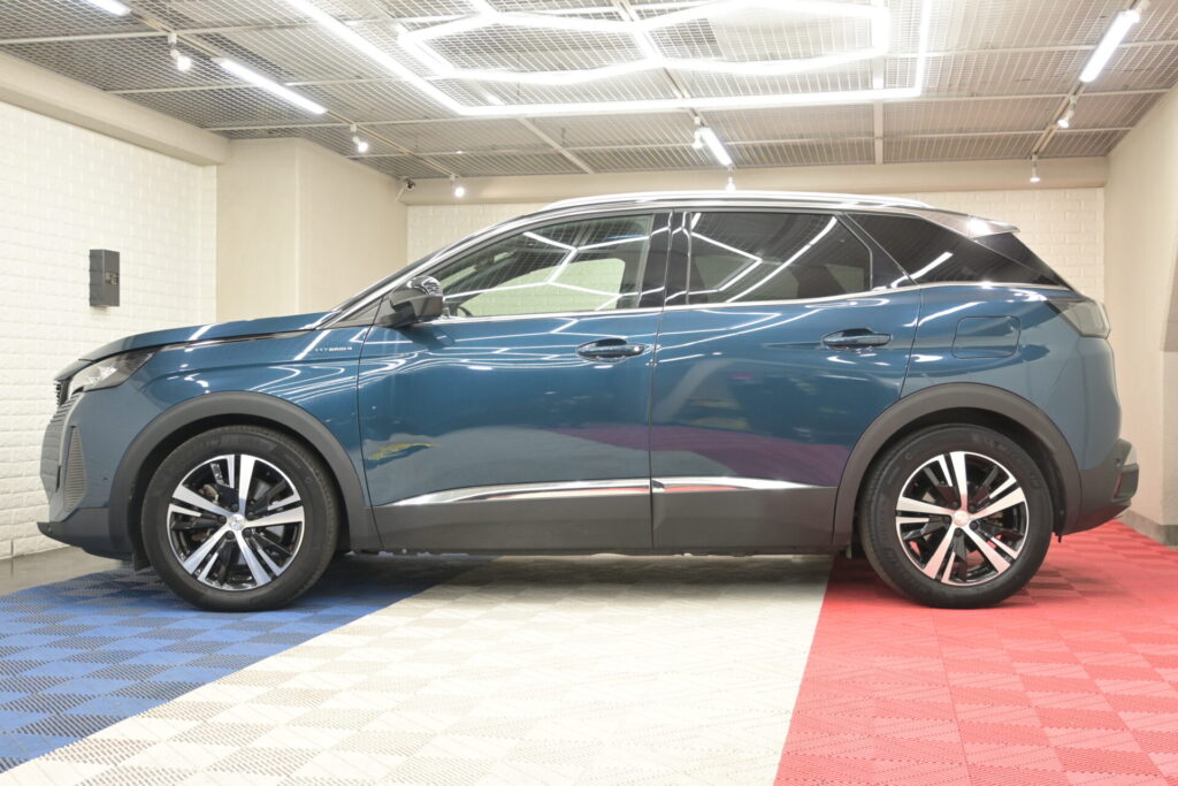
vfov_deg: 33.6
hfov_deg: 48.7
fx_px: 1301
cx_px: 589
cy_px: 393
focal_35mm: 40
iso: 800
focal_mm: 26.5
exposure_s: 1/80
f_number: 4.5
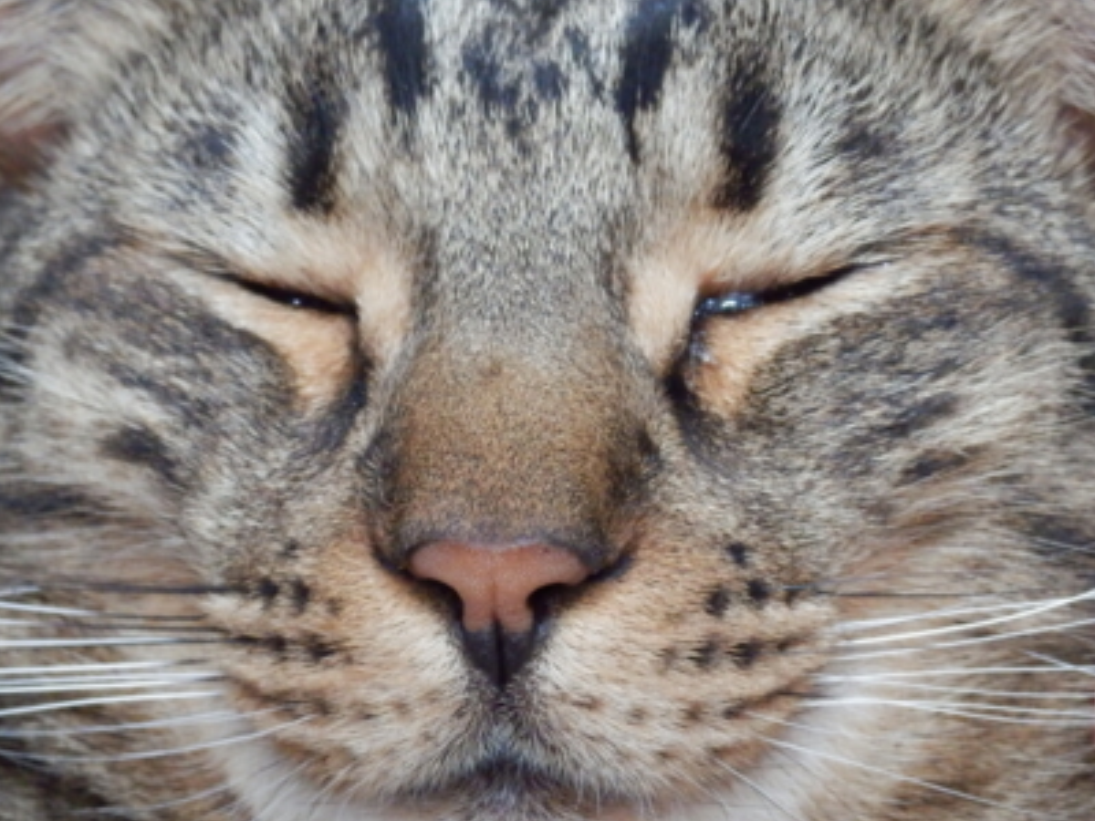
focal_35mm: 144
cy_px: 394
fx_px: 4555
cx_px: 506
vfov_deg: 10.3
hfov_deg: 13.7
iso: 1600
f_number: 5.3
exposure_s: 1/10
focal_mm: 22.9
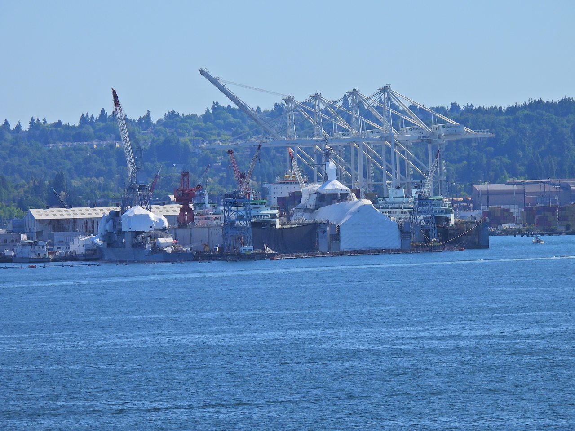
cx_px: 288
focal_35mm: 320
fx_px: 5315
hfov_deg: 6.2
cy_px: 216
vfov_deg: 4.6
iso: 100
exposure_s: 1/1250
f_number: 5
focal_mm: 57.1
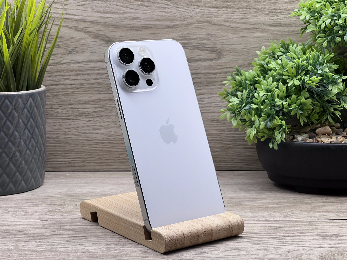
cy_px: 130
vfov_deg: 19.1
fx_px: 772
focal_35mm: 77
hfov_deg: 25.3
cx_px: 174
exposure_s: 1/100
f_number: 2.8
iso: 64
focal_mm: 9
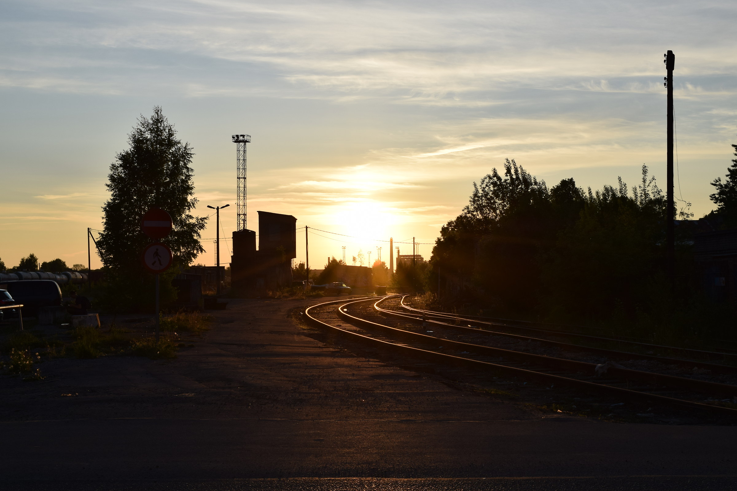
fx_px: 1167
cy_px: 246
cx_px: 368
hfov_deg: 35.1
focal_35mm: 57
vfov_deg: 23.8
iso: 160
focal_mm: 38
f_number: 20
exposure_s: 1/250
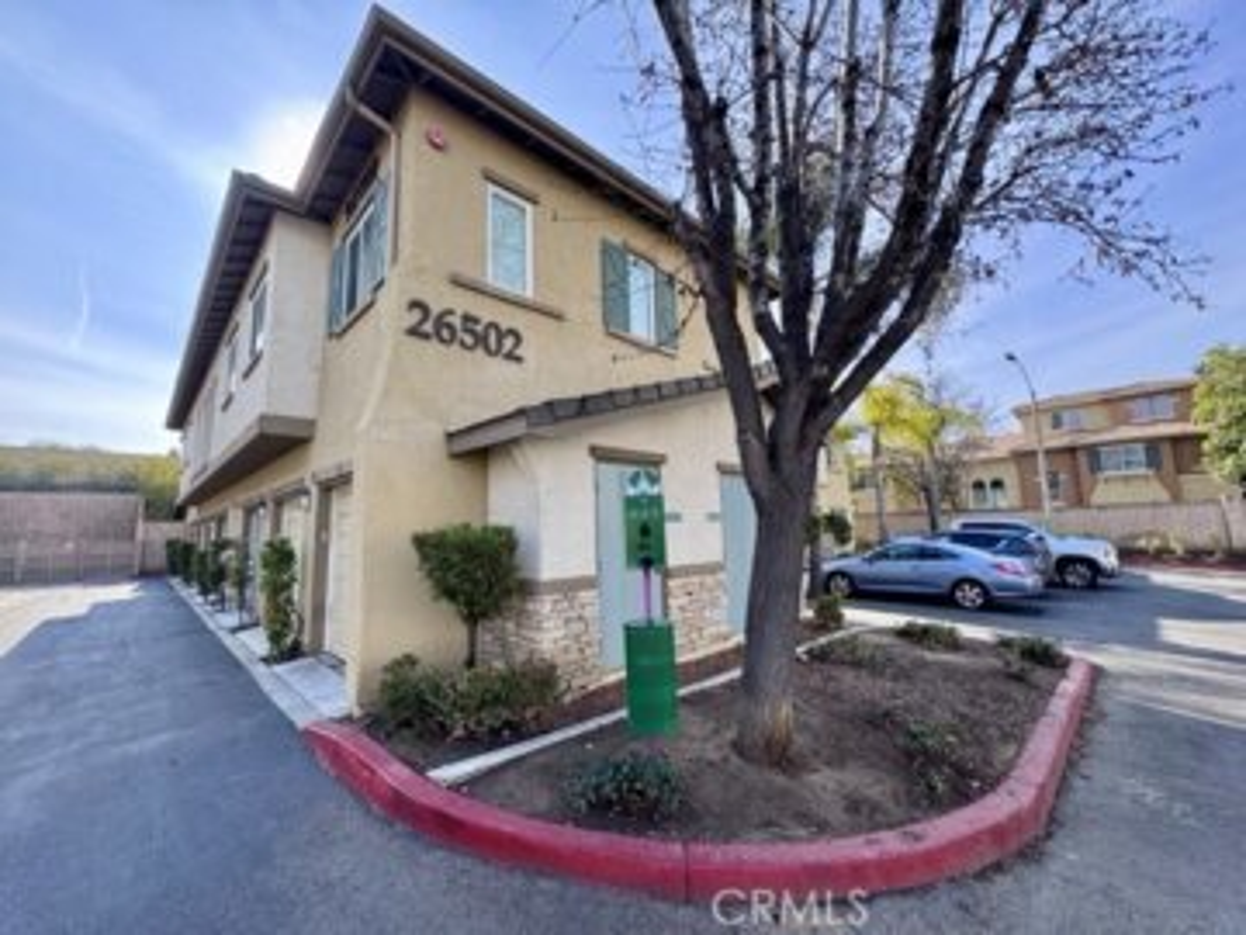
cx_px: 623
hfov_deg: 102.1
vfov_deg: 85.7
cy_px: 468
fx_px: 504
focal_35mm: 14
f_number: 2.2
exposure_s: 1/467
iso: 40
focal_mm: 2.22
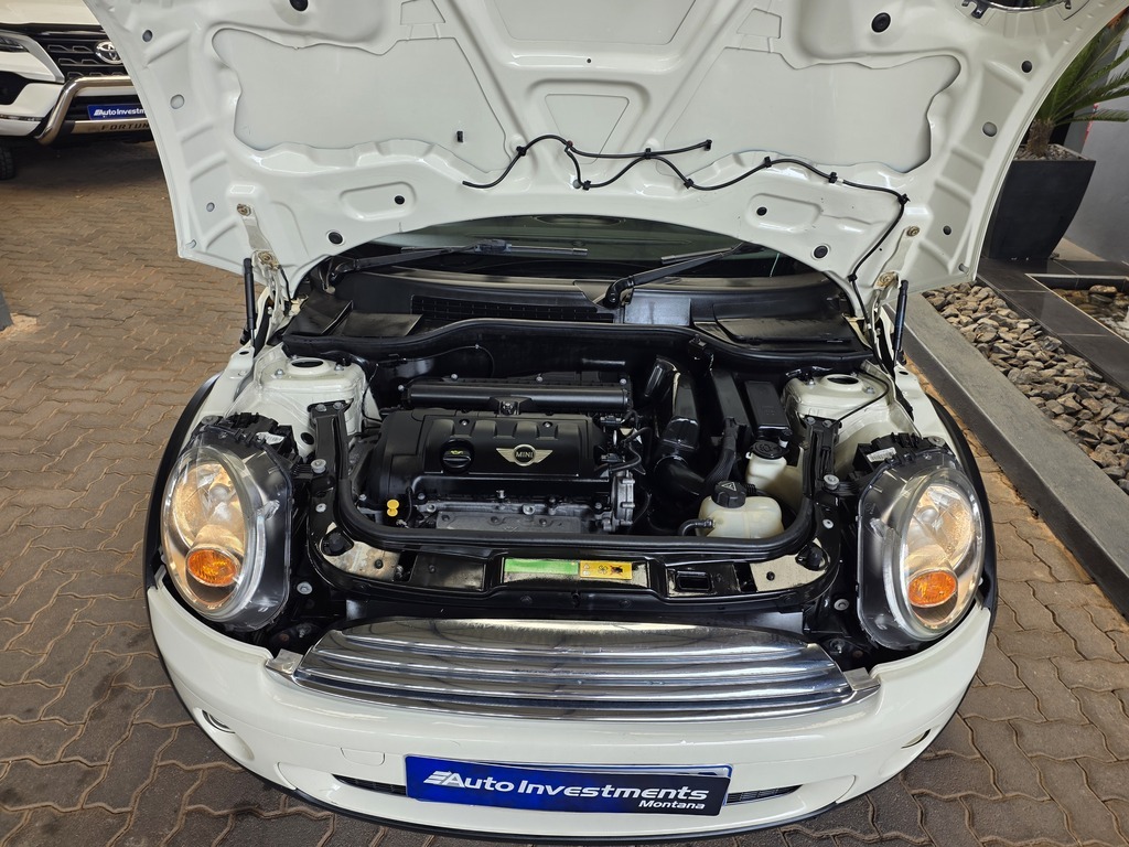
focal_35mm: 23
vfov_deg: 58.9
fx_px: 750
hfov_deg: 73.9
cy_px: 424
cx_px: 564
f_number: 1.7
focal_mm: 6.25
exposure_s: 1/180
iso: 40
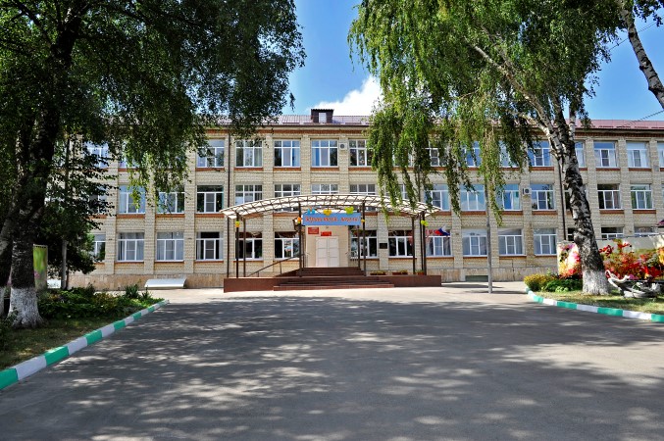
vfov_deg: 53.0
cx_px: 332
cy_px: 220
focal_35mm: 24
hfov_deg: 73.8
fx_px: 442
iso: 200
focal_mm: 24
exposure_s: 1/250
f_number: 8
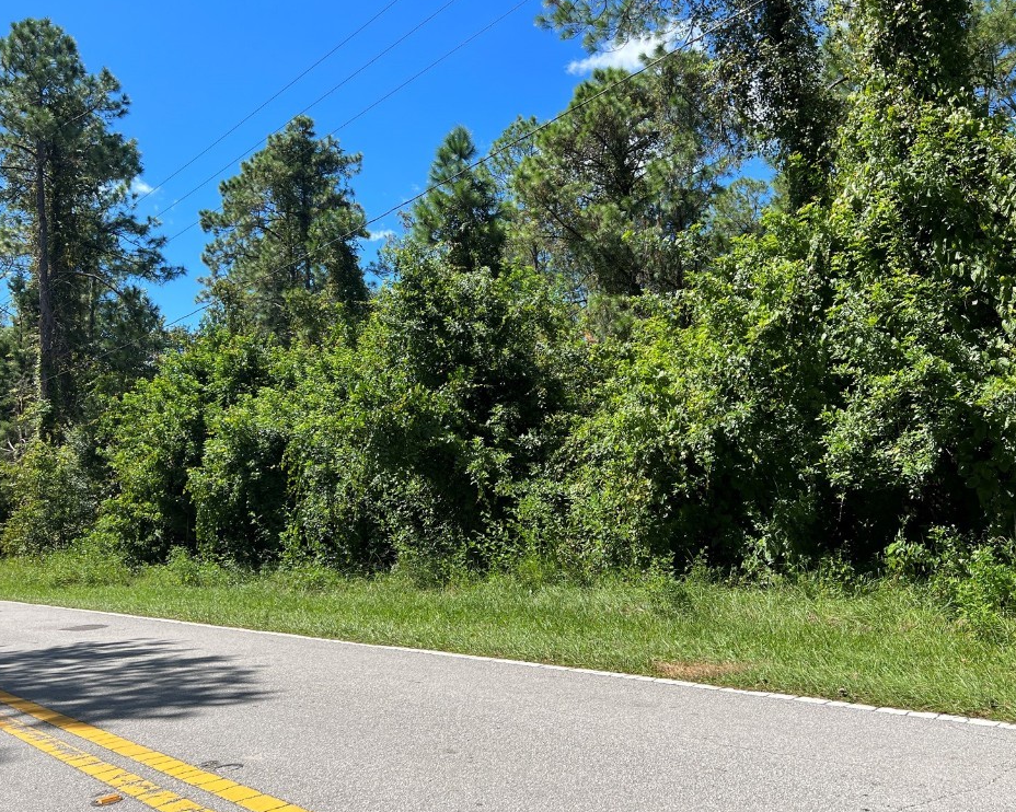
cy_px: 399
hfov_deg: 62.2
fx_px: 842
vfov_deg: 51.5
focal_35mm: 28
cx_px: 524
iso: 50
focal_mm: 5.7
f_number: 1.5
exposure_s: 1/2404
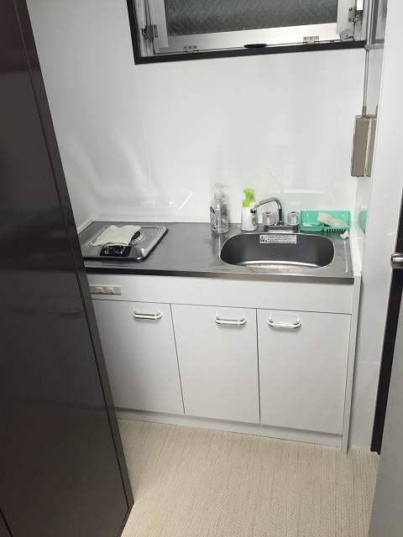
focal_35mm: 29
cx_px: 202
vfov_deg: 61.7
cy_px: 268
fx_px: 450
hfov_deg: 48.2
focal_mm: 4.15
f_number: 2.2
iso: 80
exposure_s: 1/30
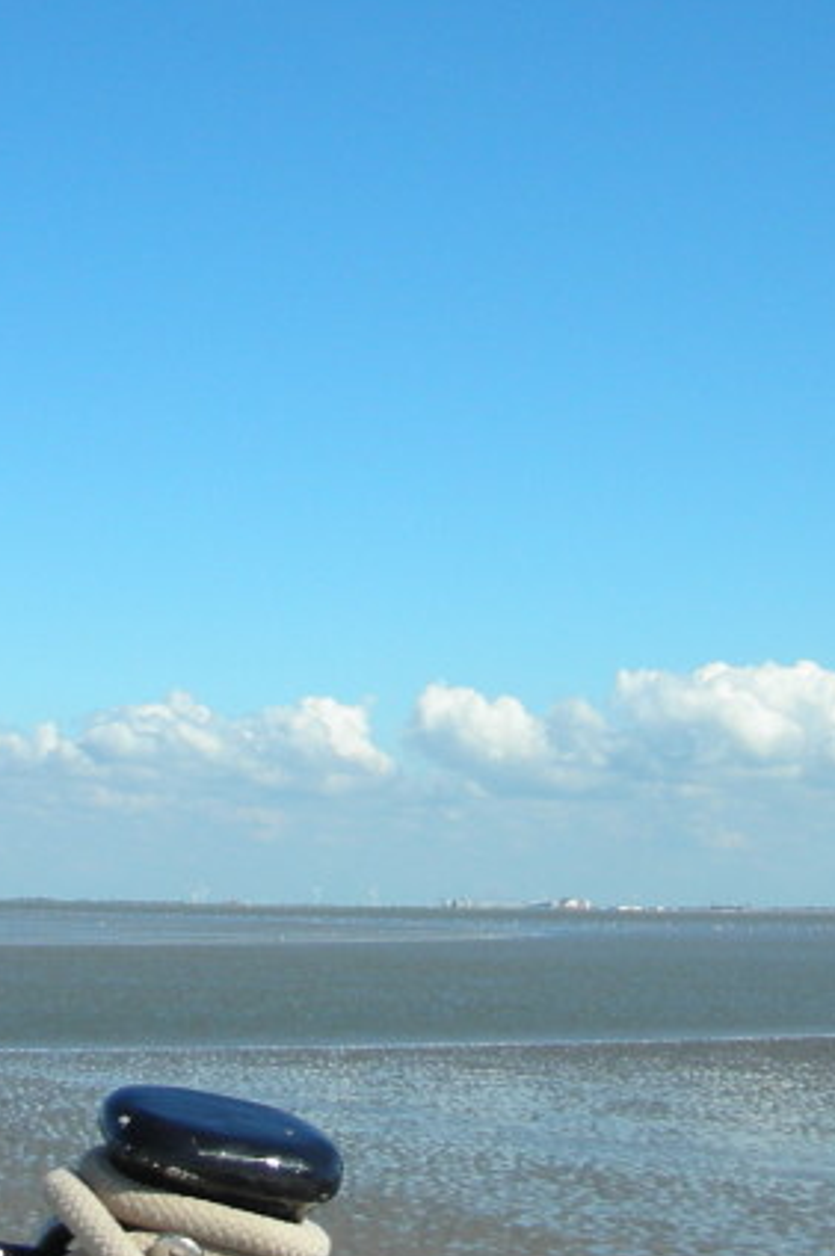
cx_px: 379
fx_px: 3066
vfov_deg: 22.9
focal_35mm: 88
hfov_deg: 15.5
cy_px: 326
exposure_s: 1/110
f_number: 8.5
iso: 50
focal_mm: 5.8
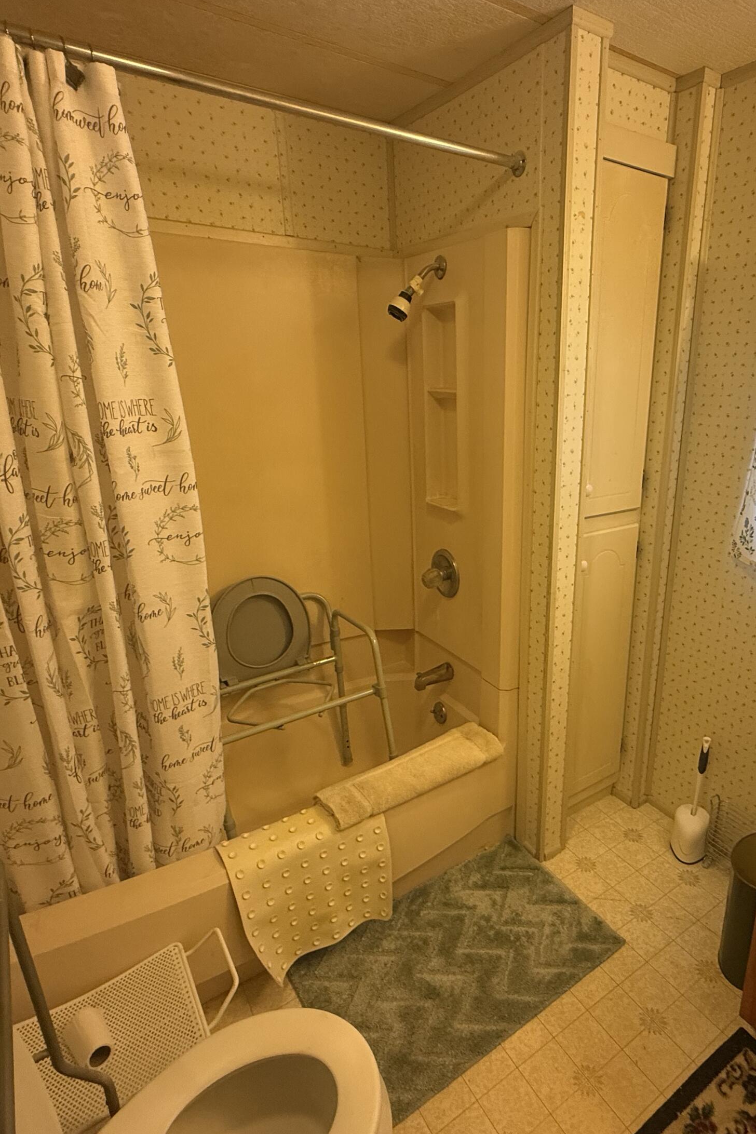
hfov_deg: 60.8
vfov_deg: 84.0
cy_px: 564
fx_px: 630
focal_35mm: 20
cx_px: 488
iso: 250
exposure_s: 1/60
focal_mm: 2.22
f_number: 2.2
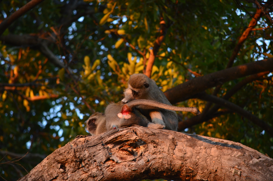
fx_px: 2498
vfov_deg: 4.1
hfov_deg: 6.3
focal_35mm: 330
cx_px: 136
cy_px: 90
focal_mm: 220
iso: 1000
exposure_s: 1/125
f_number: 5.3
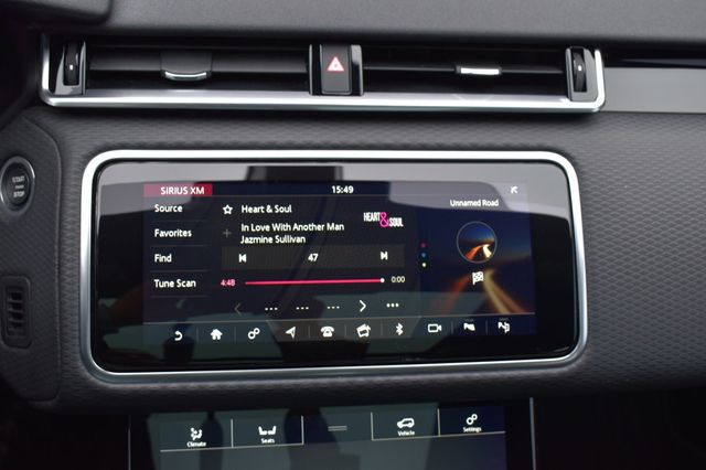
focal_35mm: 40
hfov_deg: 47.9
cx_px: 353
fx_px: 794
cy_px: 235
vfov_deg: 33.0
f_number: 6.3
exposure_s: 1/15
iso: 400
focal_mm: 27
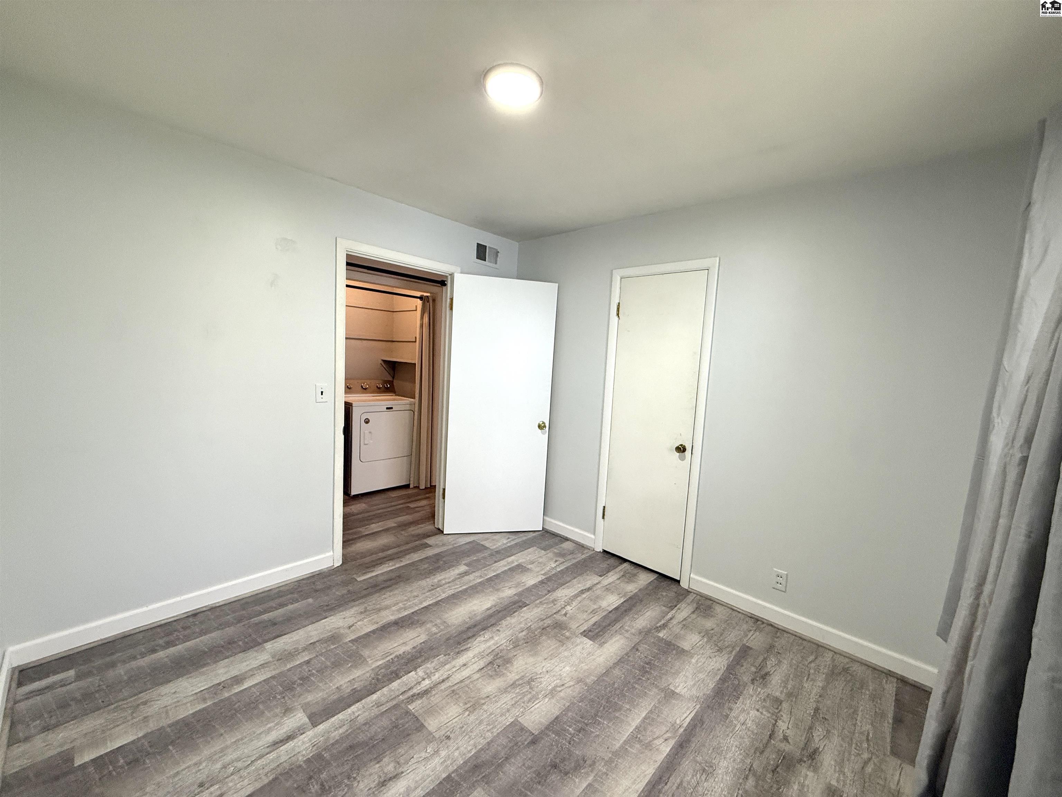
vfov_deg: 85.7
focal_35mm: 14
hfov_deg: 102.1
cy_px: 398
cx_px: 531
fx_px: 430
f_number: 2.2
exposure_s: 1/120
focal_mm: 2.22
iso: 320
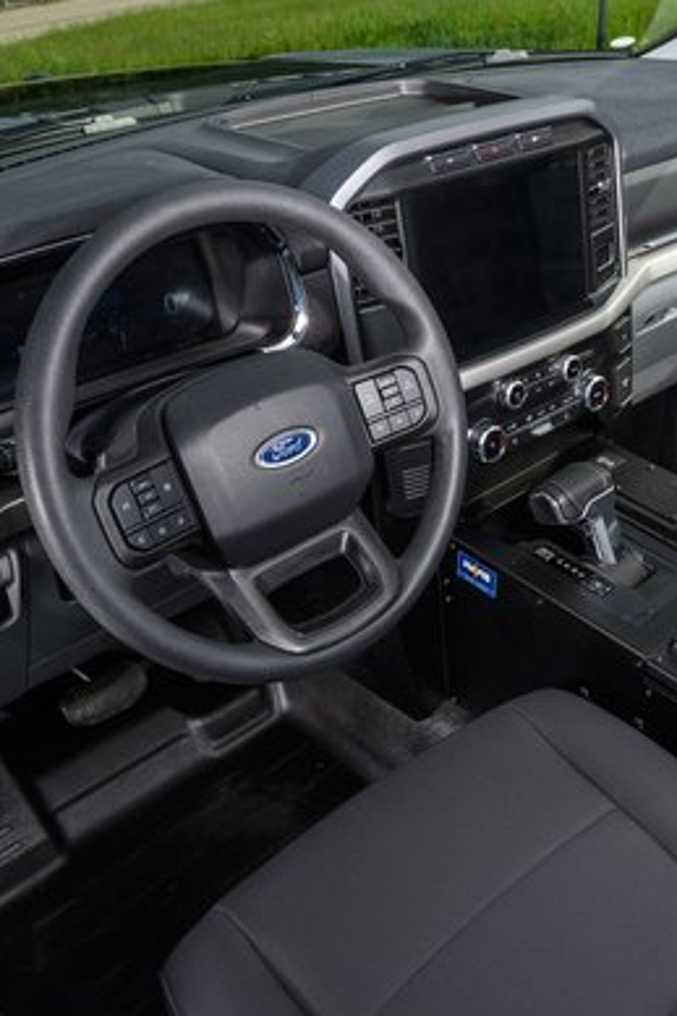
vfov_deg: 51.9
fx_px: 1045
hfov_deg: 35.2
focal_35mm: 37
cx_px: 502
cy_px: 520
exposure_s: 1/200
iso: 100
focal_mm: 16
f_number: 8
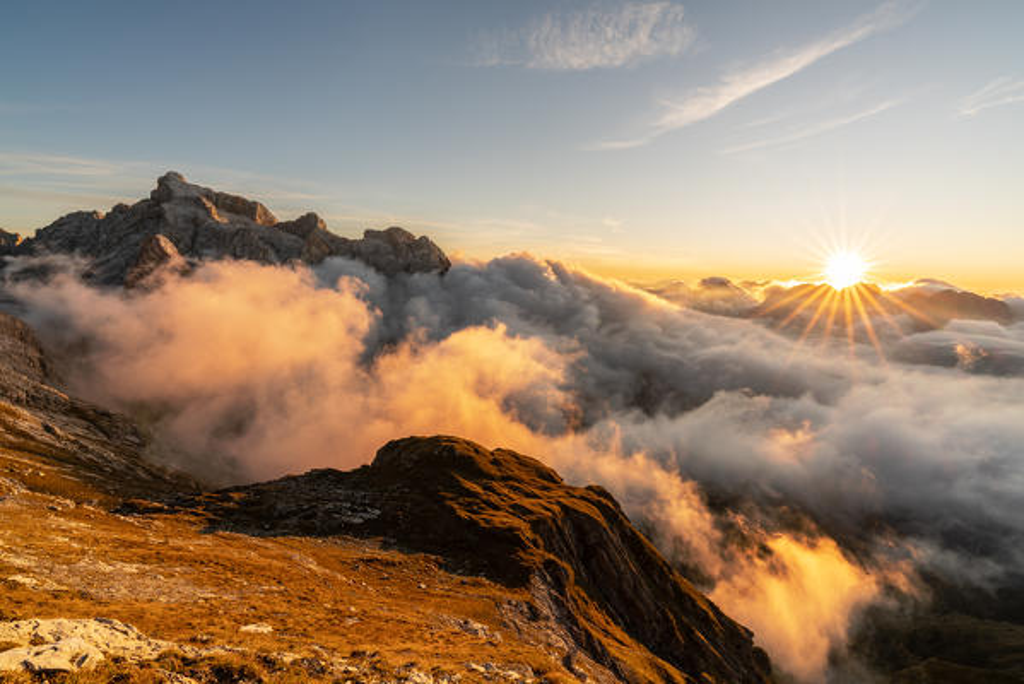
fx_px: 455
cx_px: 512
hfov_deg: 96.7
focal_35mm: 16
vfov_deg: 73.8
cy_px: 342
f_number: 16
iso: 100
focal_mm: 16
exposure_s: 1/20
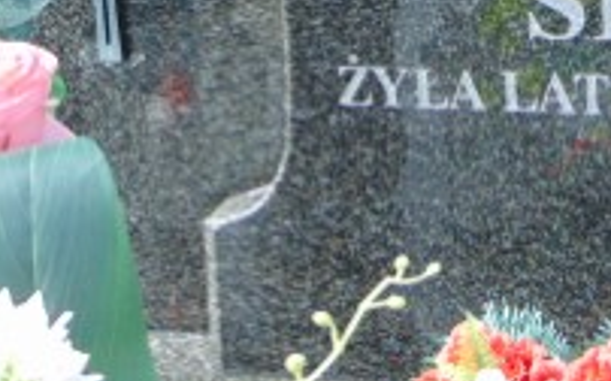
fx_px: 2347
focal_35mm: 141
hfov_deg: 14.6
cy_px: -248
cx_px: 575
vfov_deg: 9.0
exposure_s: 1/200
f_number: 3.3
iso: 80
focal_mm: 7.6
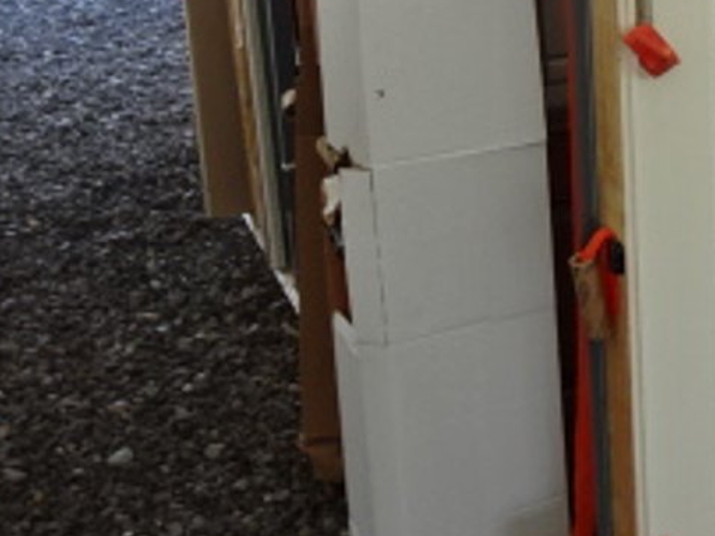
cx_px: 737
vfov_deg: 18.4
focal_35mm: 76
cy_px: -106
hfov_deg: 24.4
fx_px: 1569
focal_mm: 4.1
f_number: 3.5
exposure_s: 1/40
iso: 80
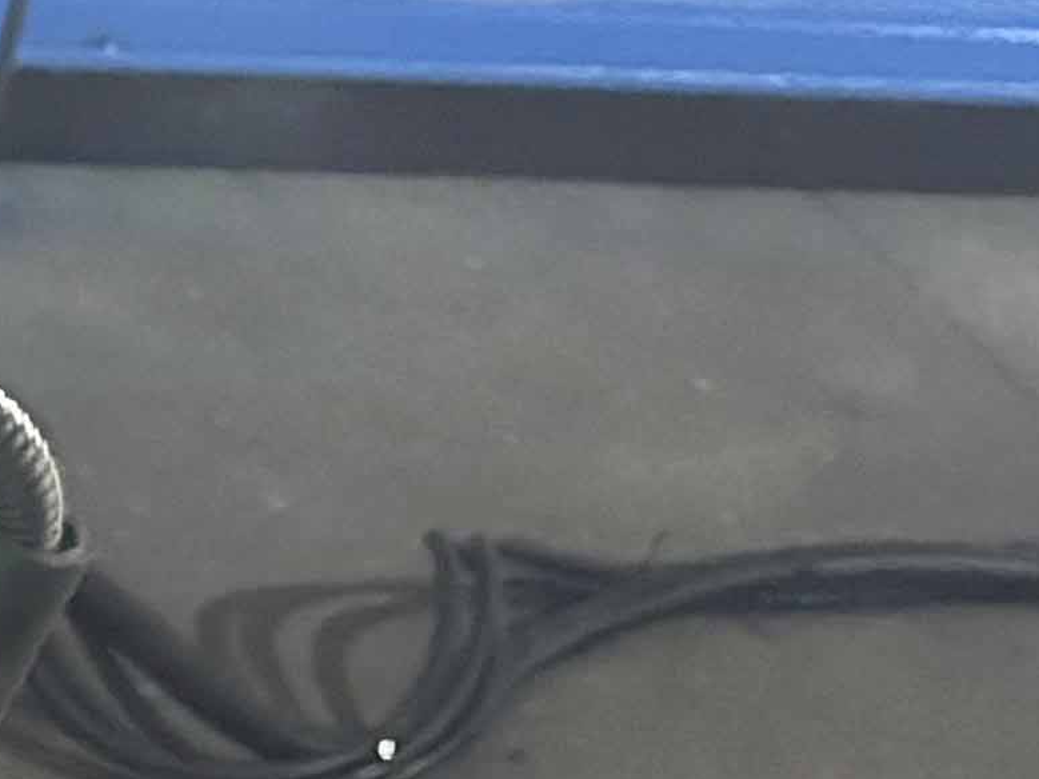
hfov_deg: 9.5
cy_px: 2212
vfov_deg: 7.5
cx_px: -1759
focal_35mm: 176
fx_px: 5282
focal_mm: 6.86
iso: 800
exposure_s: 1/42
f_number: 1.78
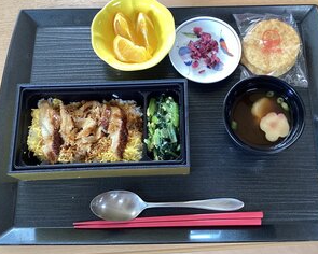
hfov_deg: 44.7
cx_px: 183
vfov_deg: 36.4
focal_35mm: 41
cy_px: 107
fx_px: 386
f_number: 2.4
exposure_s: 1/60
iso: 100
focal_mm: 3.3
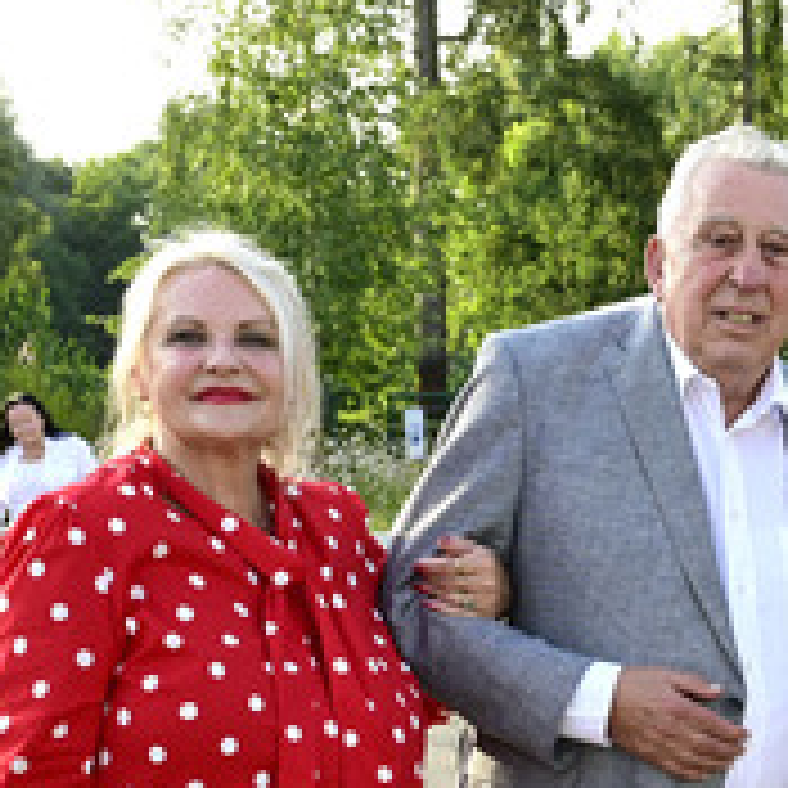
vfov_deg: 21.1
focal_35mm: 81
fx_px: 2086
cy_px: 644
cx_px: 849
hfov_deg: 20.5
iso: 500
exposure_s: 1/200
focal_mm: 37
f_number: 9
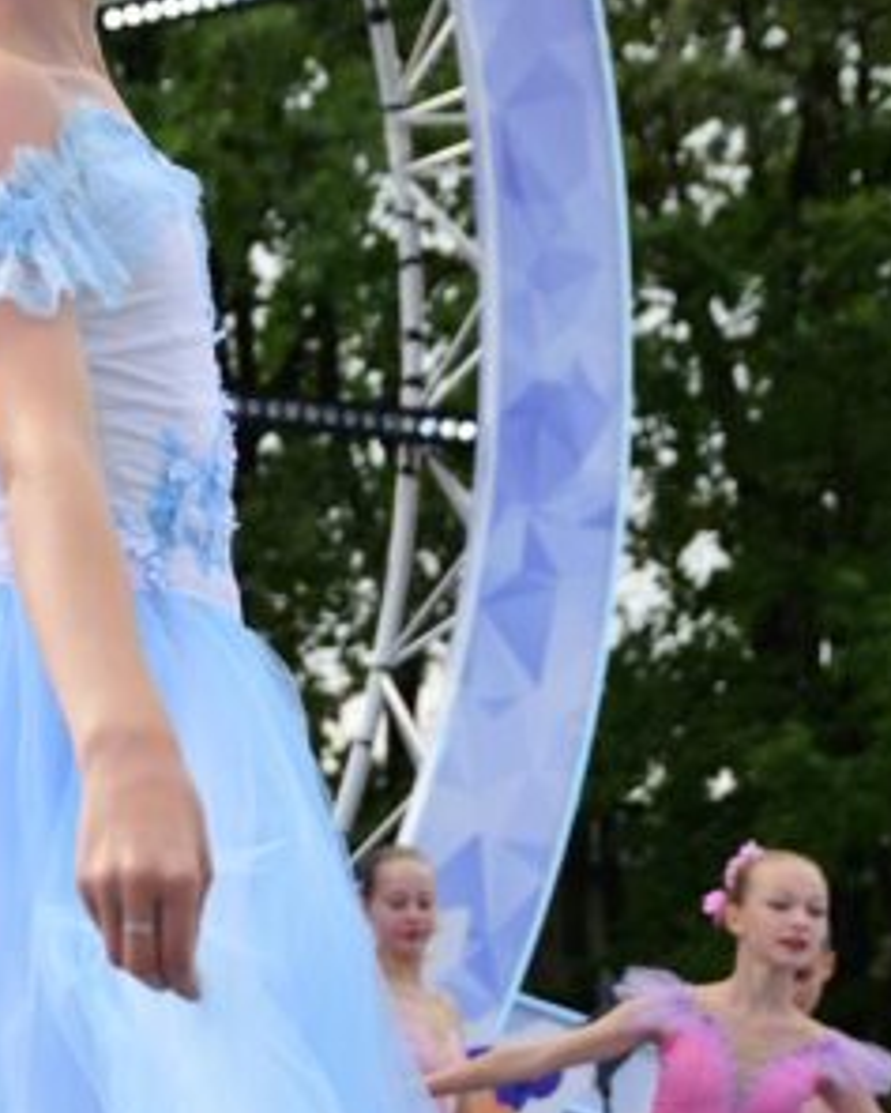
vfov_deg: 12.4
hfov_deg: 9.6
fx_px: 5140
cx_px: -526
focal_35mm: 156
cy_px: 671
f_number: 5.6
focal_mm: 48
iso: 200
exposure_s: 1/640
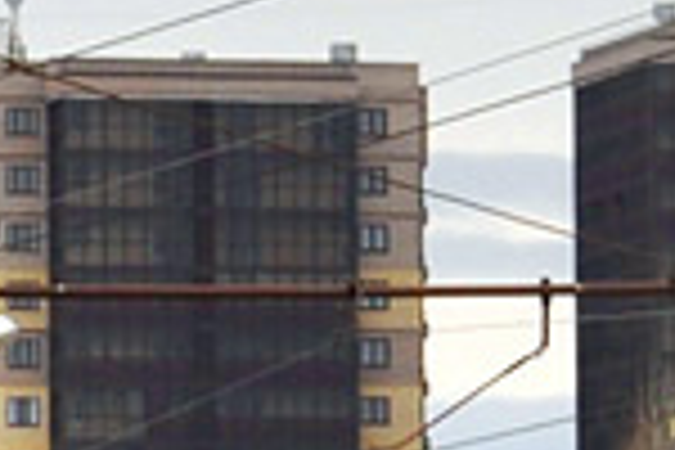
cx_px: 1485
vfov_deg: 3.0
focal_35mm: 456
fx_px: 8549
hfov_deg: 4.4
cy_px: 560
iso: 200
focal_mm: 38
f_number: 5.6
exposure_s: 1/250
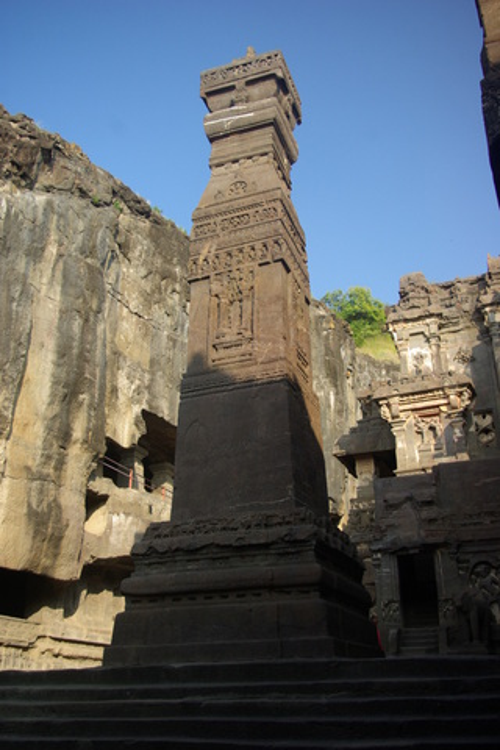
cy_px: 375
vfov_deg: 55.1
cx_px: 250
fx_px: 719
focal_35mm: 34
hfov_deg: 38.4
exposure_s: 1/60
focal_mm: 23
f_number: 4.5
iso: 100
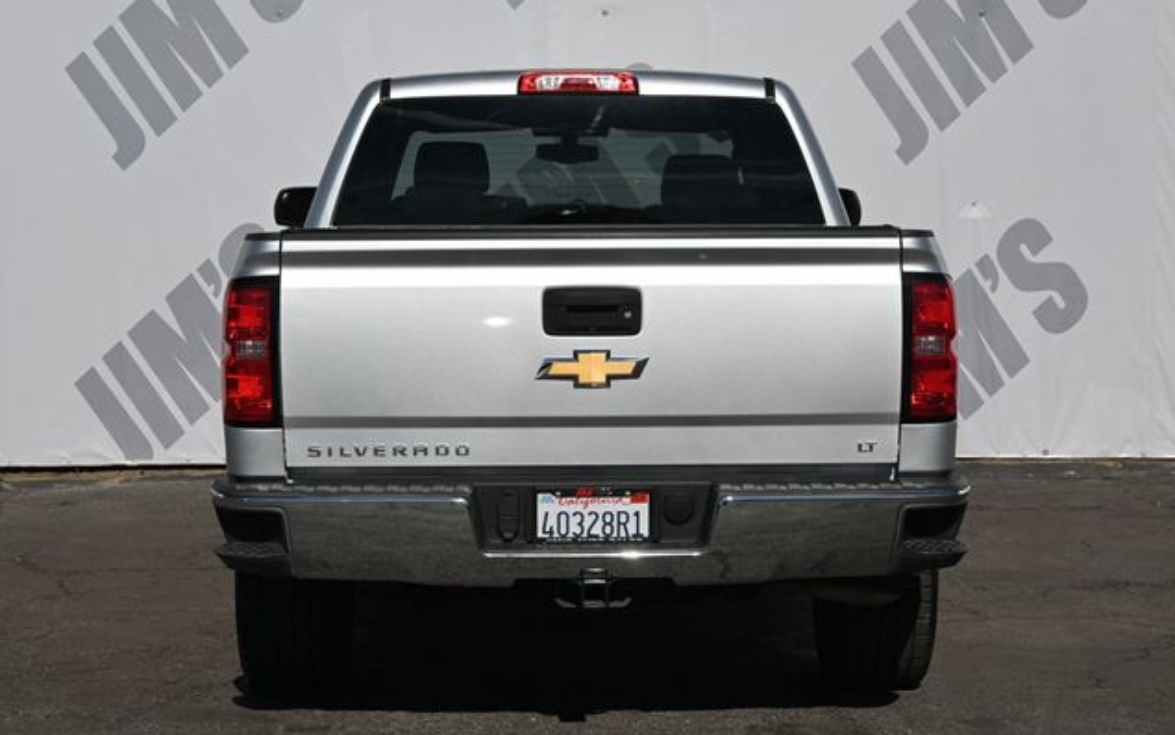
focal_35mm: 77
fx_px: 2466
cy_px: 357
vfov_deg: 16.9
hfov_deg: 26.8
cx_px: 590
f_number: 8
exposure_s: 1/500
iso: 100
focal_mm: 50
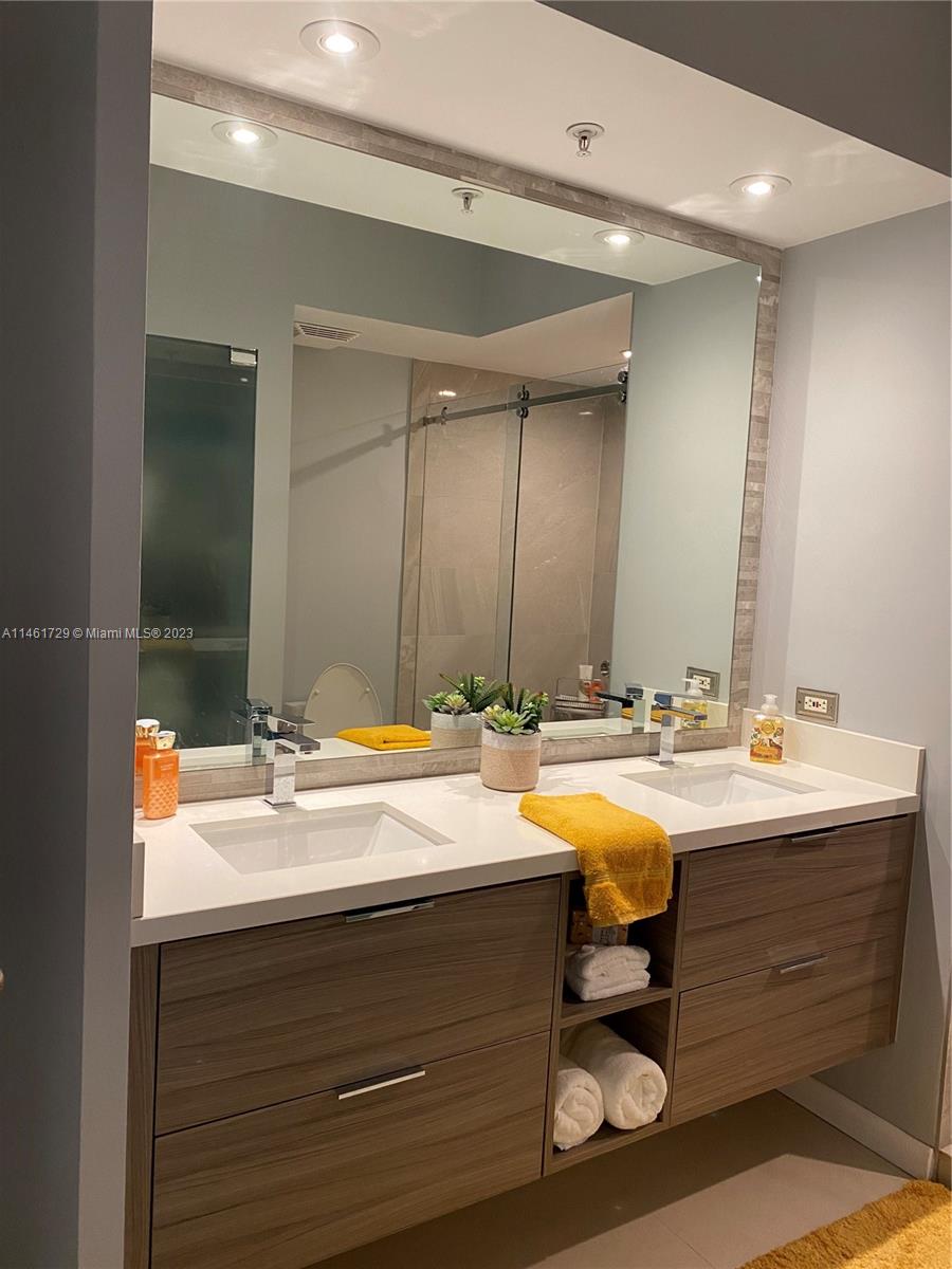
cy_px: 634
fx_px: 953
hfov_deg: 53.1
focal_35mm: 26
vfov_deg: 67.3
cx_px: 476
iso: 200
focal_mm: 4.25
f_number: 1.8
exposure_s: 1/60
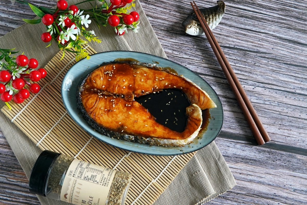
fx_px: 315
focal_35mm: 37
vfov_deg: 35.9
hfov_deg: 51.9
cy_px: 102
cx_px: 154
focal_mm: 25
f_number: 8
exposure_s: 1/60
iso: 1250
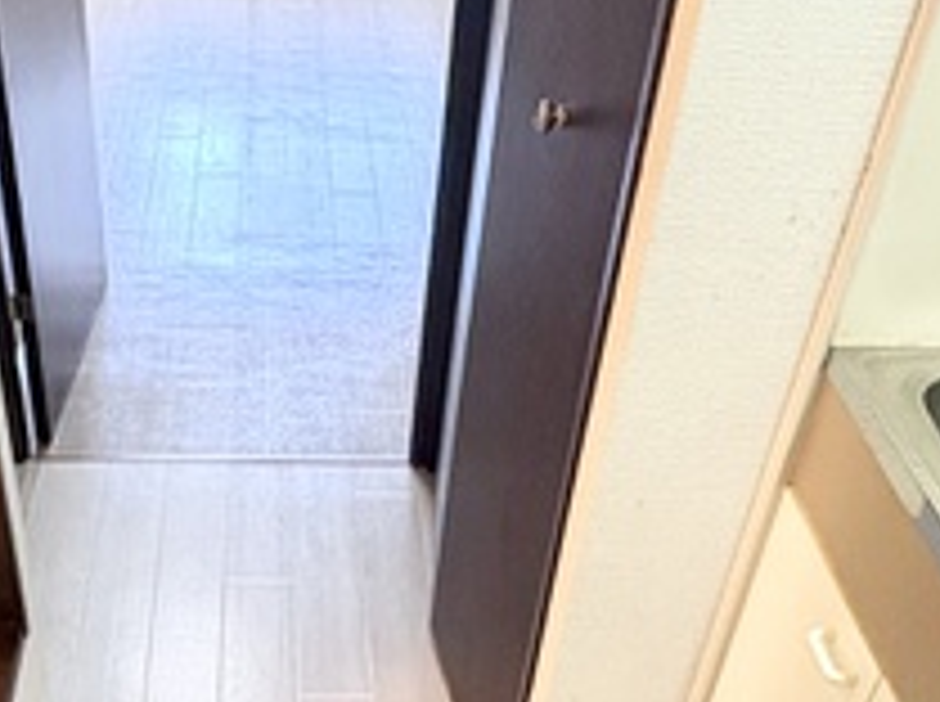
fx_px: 1274
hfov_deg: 39.7
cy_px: 920
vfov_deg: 26.1
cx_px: 274
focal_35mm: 47
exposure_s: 1/60
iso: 400
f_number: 2.2
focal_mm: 2.22
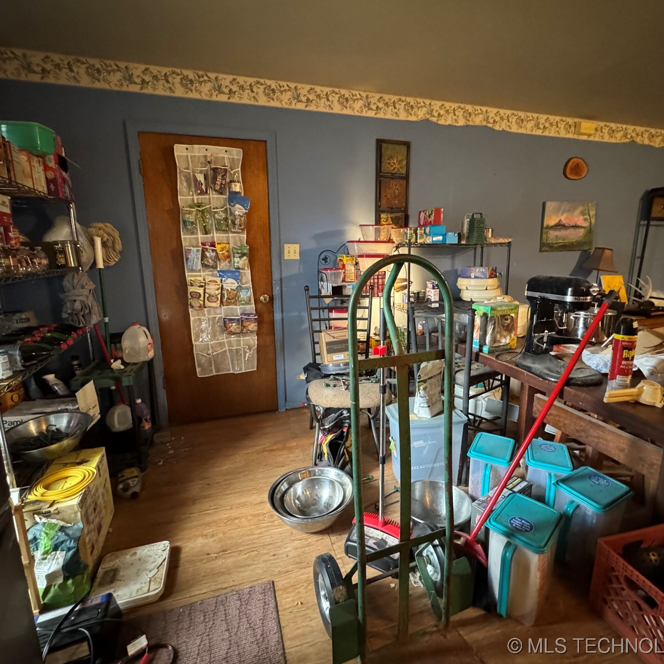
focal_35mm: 17
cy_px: 324
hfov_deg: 83.9
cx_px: 343
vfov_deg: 84.0
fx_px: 369
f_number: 2.2
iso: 1250
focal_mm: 2.22
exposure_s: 1/40
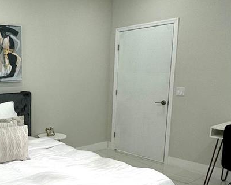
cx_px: 14
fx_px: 280
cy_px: 123
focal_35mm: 41
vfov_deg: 36.1
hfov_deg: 40.6
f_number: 2.2
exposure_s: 1/120
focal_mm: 2.22
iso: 64
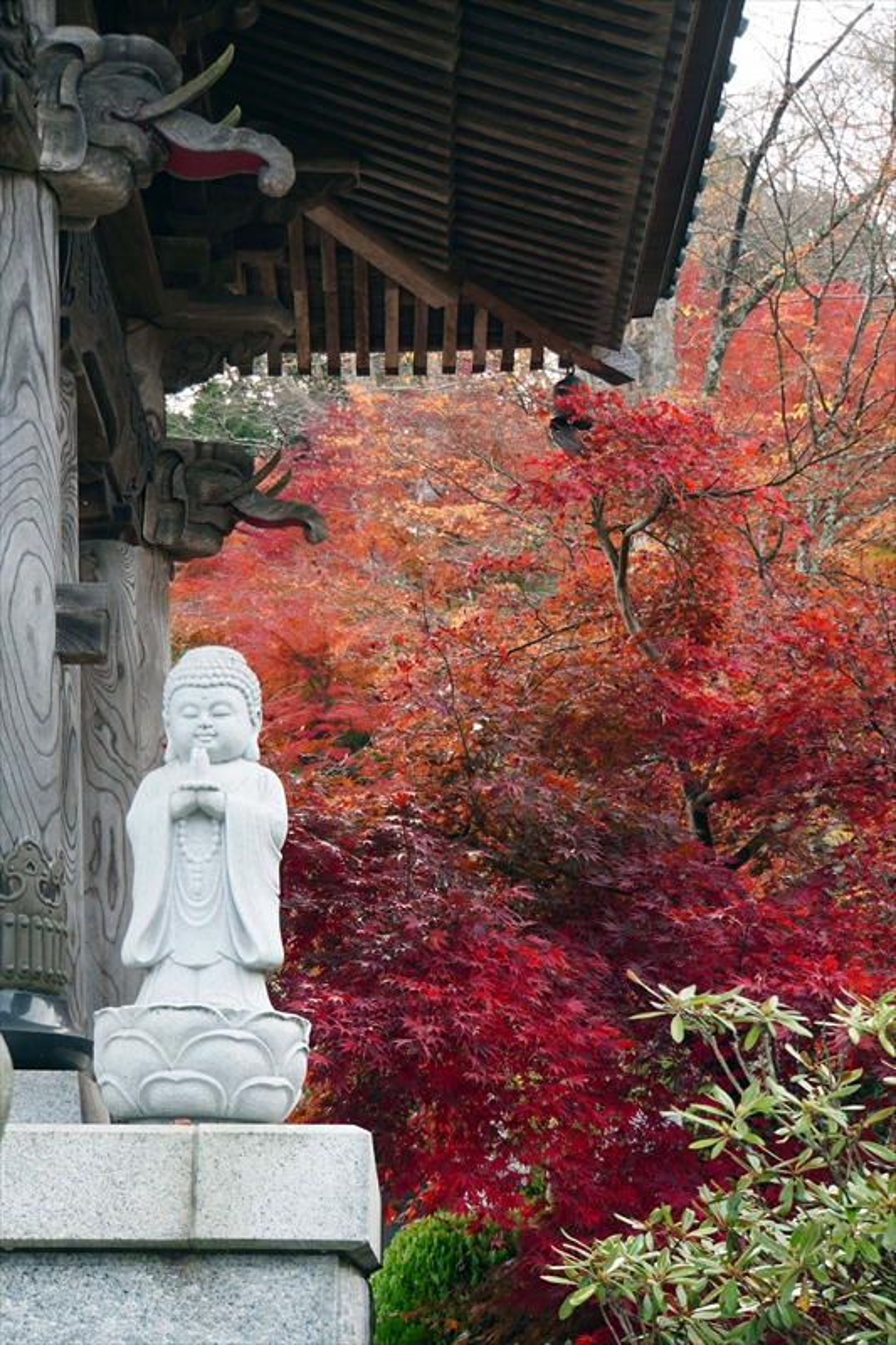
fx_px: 2426
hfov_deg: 20.9
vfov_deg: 31.0
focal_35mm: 65
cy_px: 672
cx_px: 448
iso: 100
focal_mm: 43.3
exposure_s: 1/50
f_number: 5
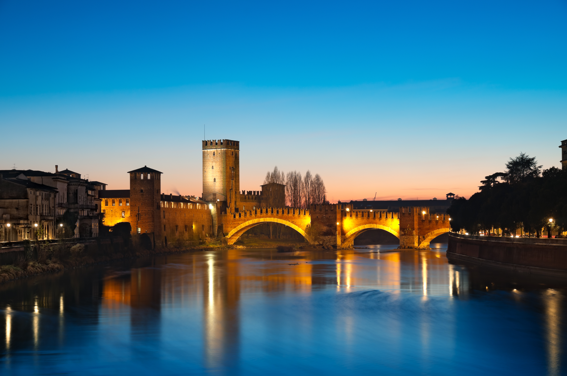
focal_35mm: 68
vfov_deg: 20.1
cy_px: 188
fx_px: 1062
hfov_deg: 29.9
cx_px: 284
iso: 100
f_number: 9
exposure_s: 15
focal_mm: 45
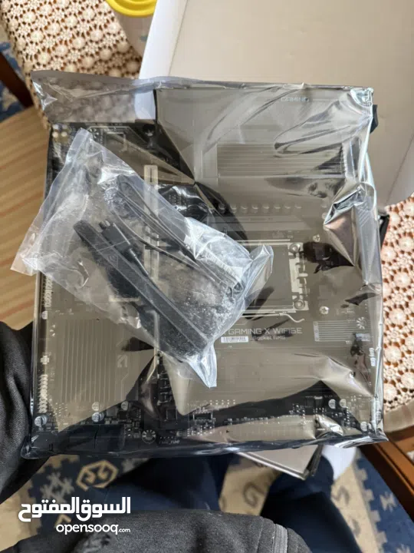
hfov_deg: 56.8
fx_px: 383
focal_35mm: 24
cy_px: 276
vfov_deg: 71.6
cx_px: 207
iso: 800
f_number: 1.78
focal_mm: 6.76
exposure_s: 1/55
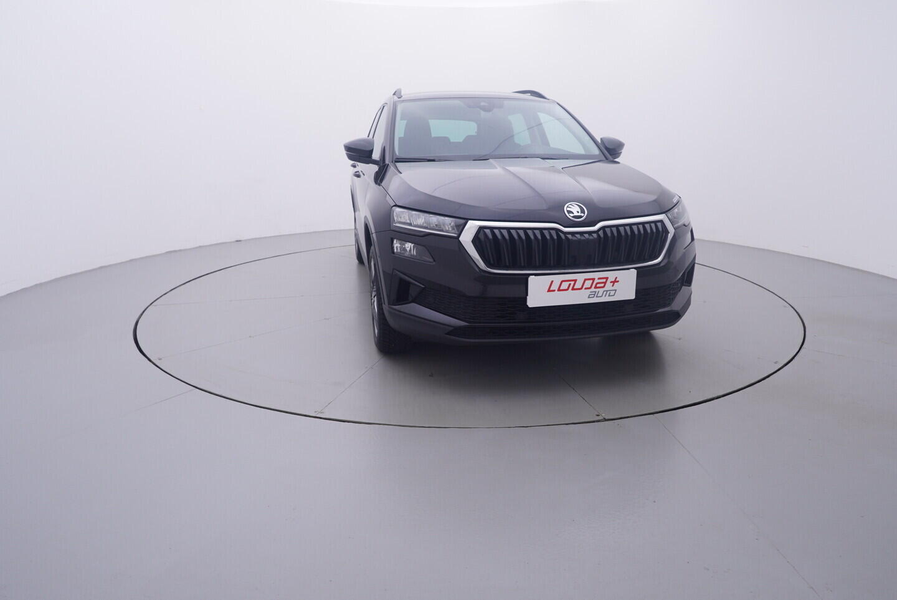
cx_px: 448
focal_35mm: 22
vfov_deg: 56.2
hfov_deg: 77.3
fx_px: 561
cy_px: 300
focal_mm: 15
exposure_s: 1/80
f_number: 5
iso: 200
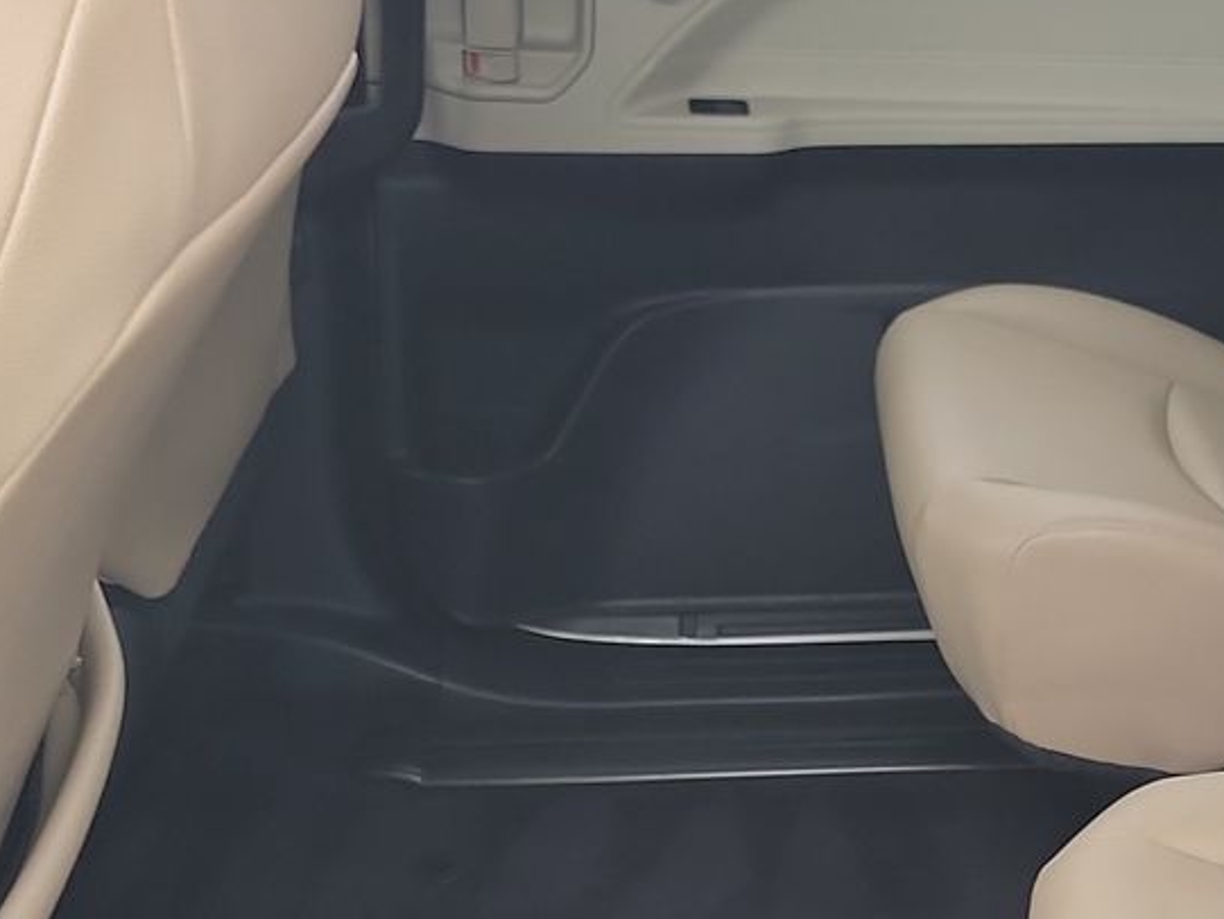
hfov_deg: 27.0
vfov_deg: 20.6
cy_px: 684
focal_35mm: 71
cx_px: 928
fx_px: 2511
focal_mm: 6.7
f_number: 1.8
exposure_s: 1/59
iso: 188
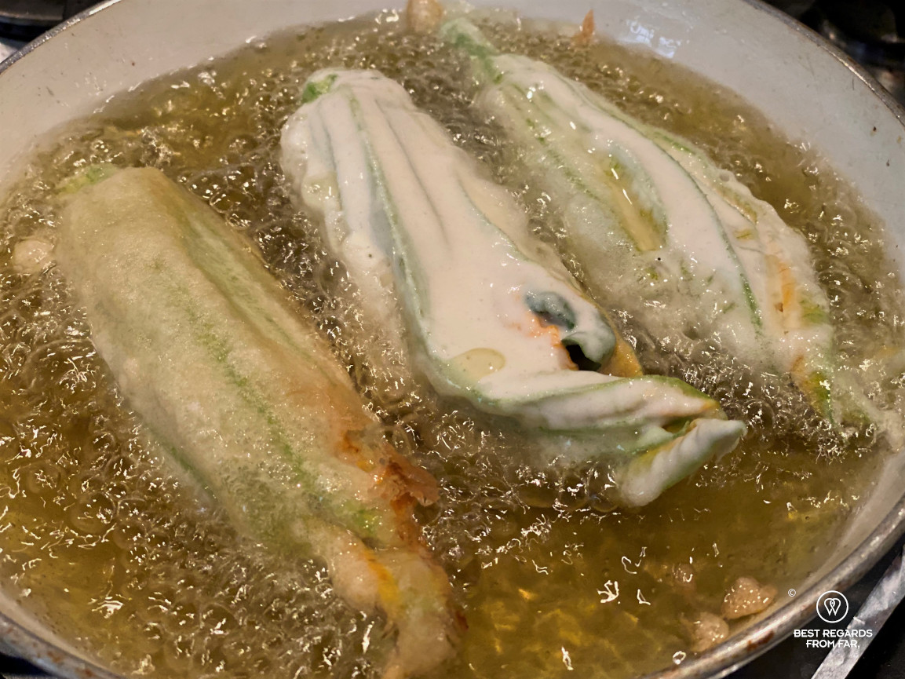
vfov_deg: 28.0
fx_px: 1360
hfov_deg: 36.8
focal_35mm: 52
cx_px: 452
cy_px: 340
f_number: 2
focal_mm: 6
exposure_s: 1/33
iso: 125
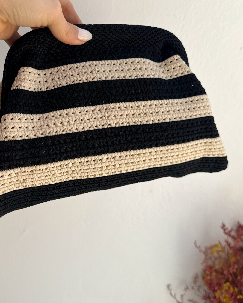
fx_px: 333
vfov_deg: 48.9
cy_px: 127
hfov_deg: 39.8
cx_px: 86
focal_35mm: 37
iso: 80
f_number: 1.78
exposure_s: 1/1653
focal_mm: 6.76
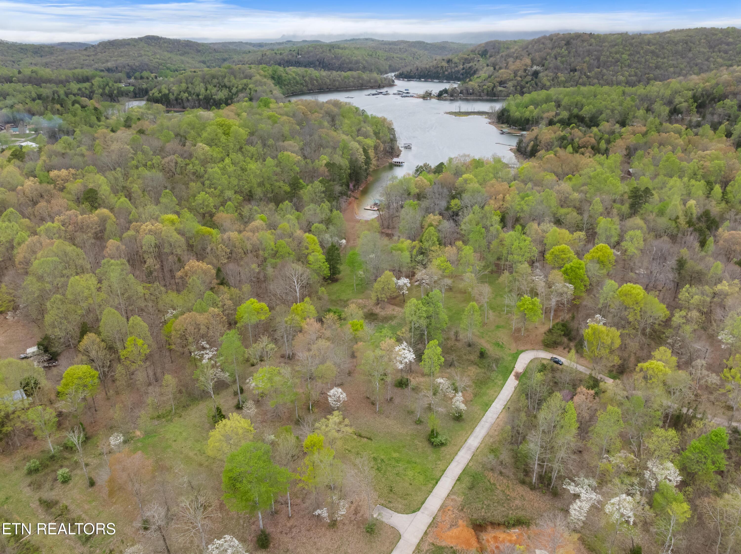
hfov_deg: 71.6
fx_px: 513
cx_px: 370
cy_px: 277
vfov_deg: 56.8
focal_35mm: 24
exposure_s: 1/60
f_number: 2.8
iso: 230
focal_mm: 12.29
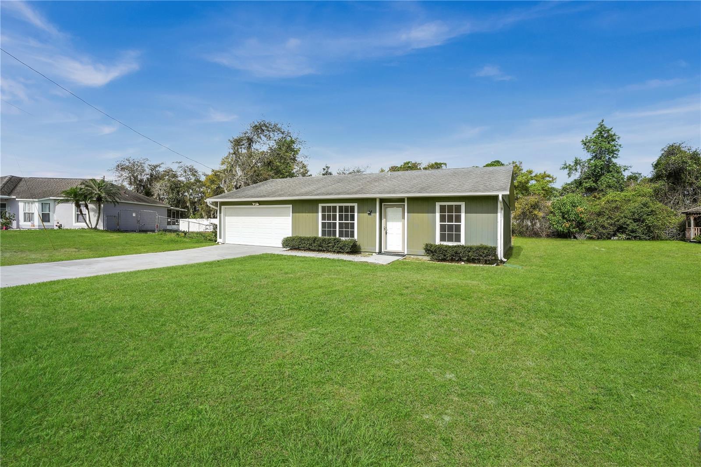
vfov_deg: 73.7
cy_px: 234
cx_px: 350
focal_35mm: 16
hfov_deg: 96.7
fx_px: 311
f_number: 10
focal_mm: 16
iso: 100
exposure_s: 1/200
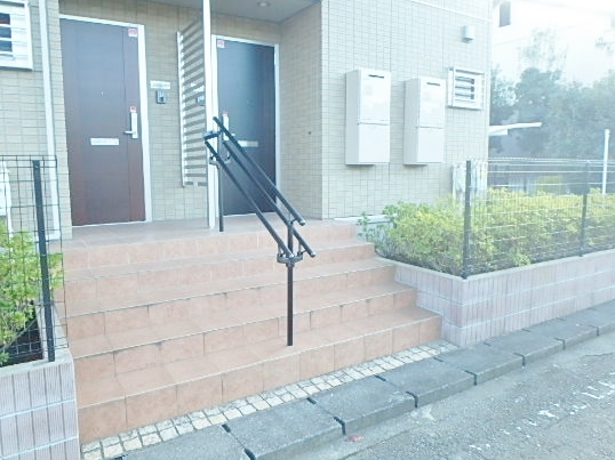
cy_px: 217
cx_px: 283
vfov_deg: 54.8
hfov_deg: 69.3
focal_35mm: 25
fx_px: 444
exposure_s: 1/250
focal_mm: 3.7
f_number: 3.5
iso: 400
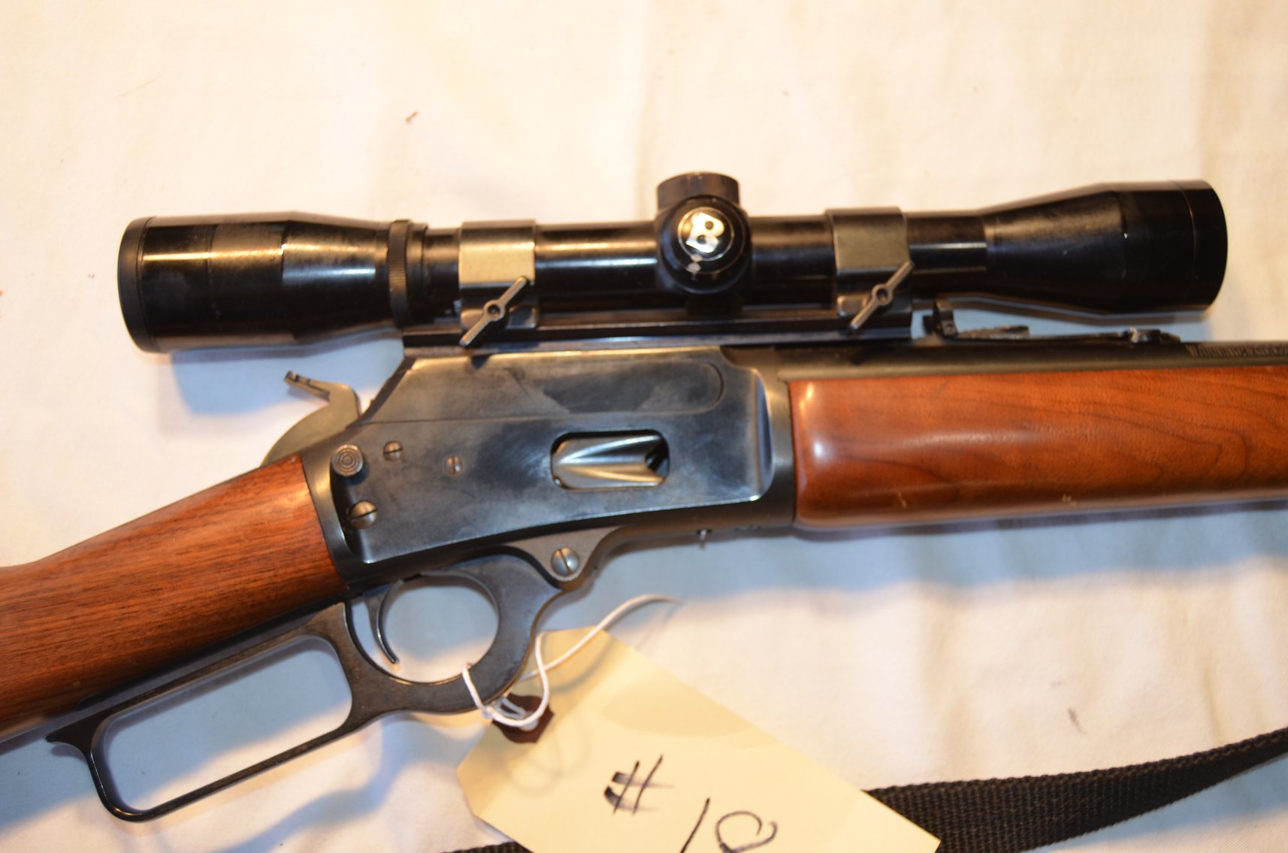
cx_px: 644
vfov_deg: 36.7
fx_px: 1285
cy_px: 426
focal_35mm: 36
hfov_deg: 53.2
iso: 280
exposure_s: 1/125
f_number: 3.8
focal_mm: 24
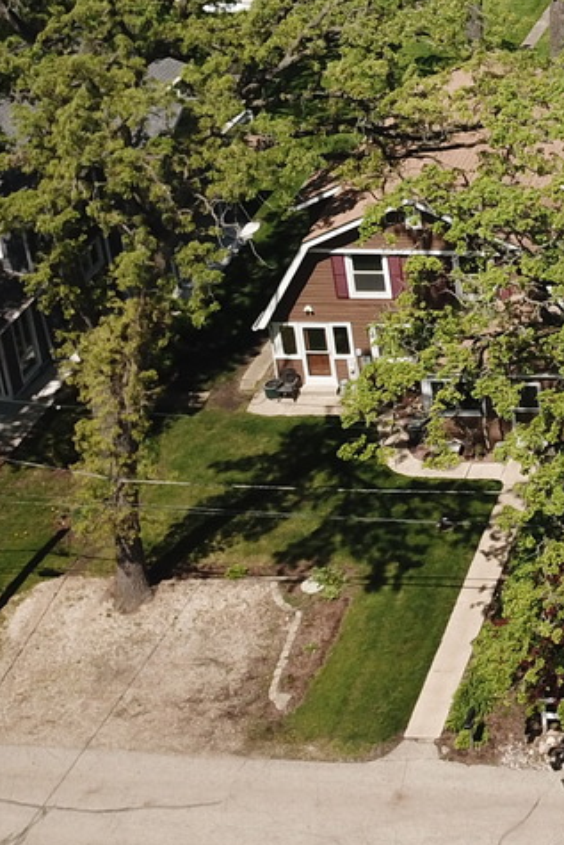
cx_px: 1071
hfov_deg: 14.3
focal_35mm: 82
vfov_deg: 23.8
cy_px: 21
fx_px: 1925
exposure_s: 1/1531
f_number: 2.2
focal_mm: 4.73
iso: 100
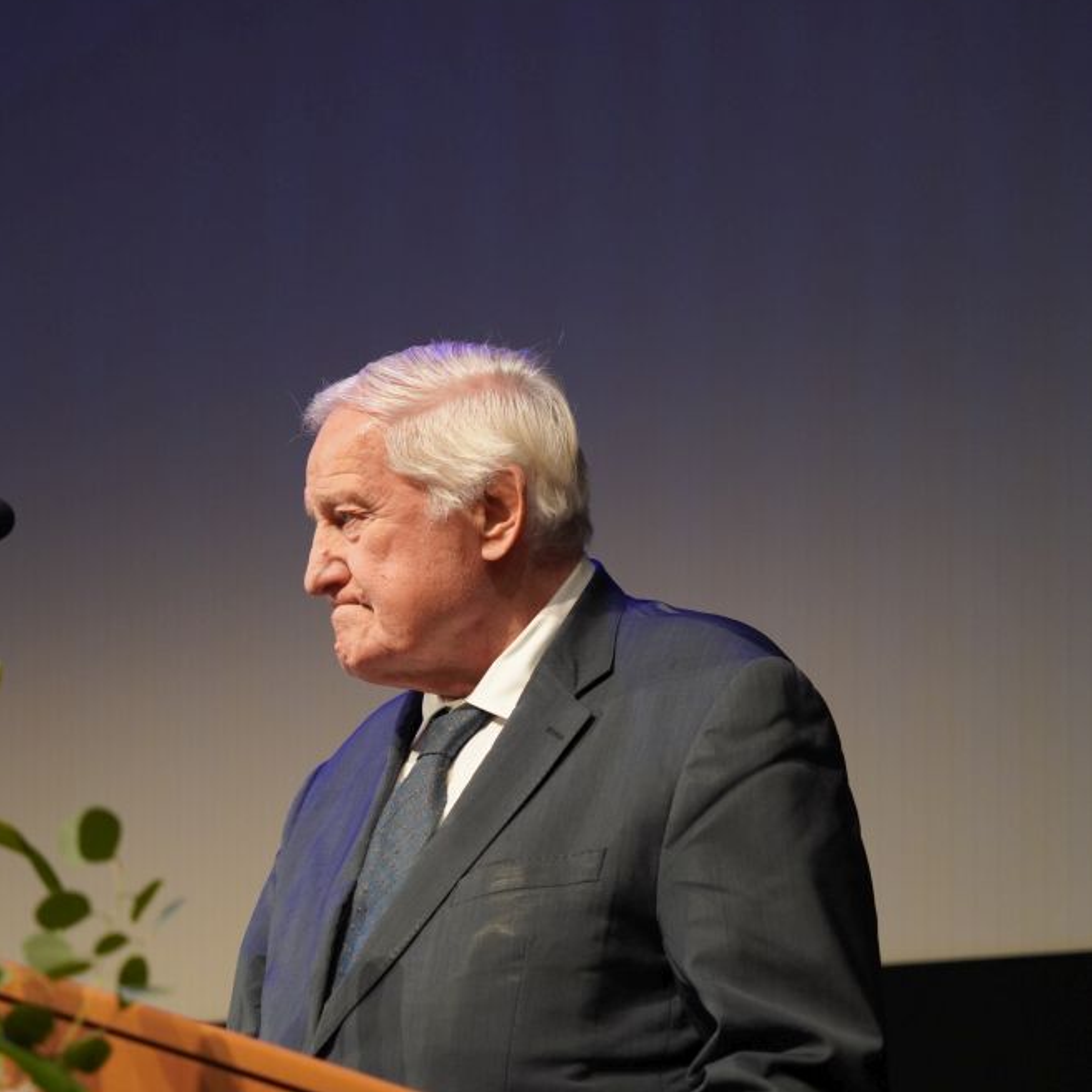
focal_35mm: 96
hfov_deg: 18.1
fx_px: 3426
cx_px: 545
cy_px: 640
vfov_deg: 18.1
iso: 1250
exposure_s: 1/100
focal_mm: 50
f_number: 2.8
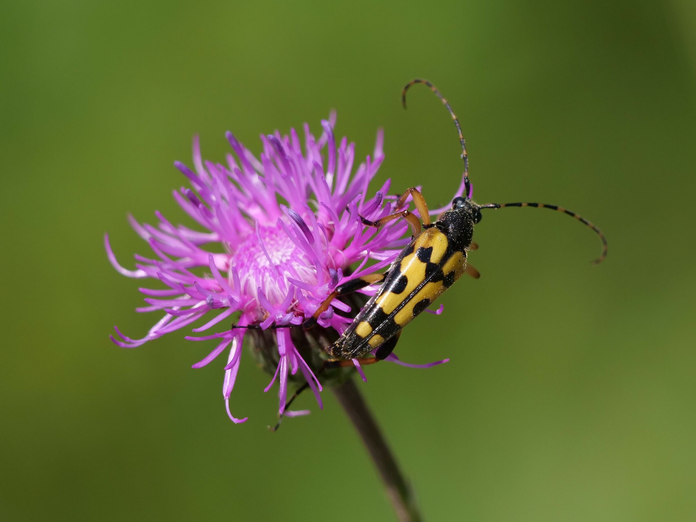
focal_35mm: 800
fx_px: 16085
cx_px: 348
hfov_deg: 2.5
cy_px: 261
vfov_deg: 1.9
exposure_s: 1/1600
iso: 400
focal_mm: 400
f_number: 6.3
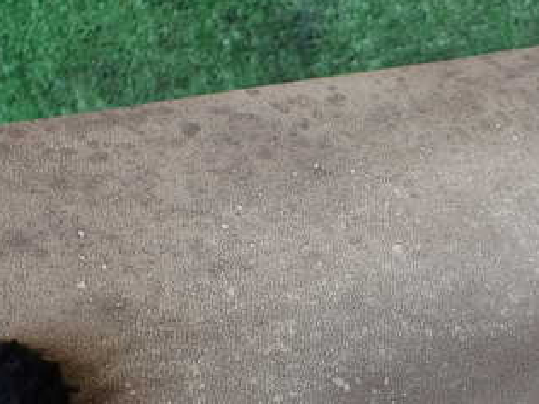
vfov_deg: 25.6
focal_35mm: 57
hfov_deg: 33.0
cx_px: 413
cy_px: 242
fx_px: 888
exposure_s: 1/125
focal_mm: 5.4
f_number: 2.3
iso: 100
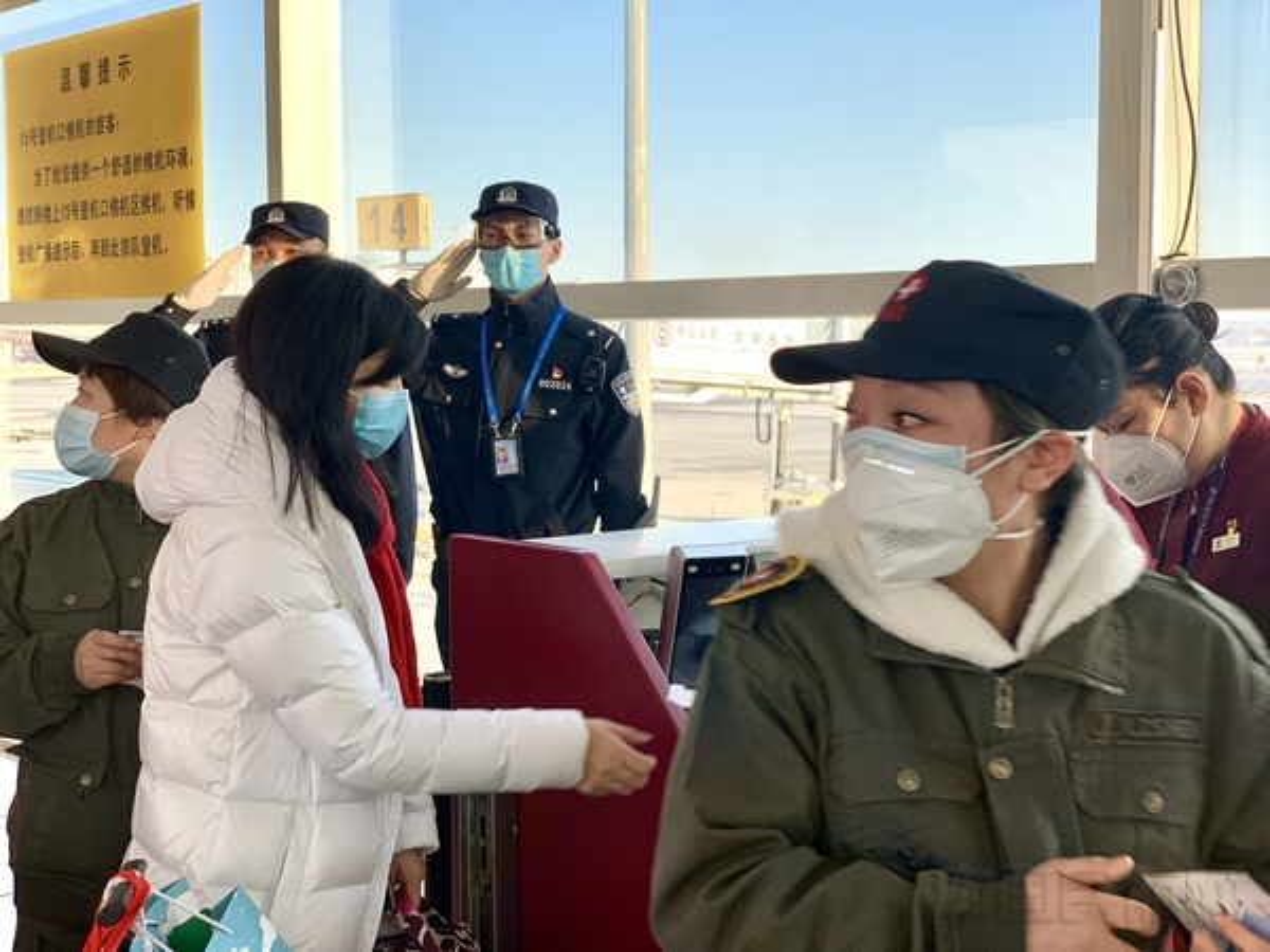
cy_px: 476
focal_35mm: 52
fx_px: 1908
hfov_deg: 36.8
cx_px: 635
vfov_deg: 28.0
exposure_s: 1/122
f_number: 2.4
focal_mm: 6
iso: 20
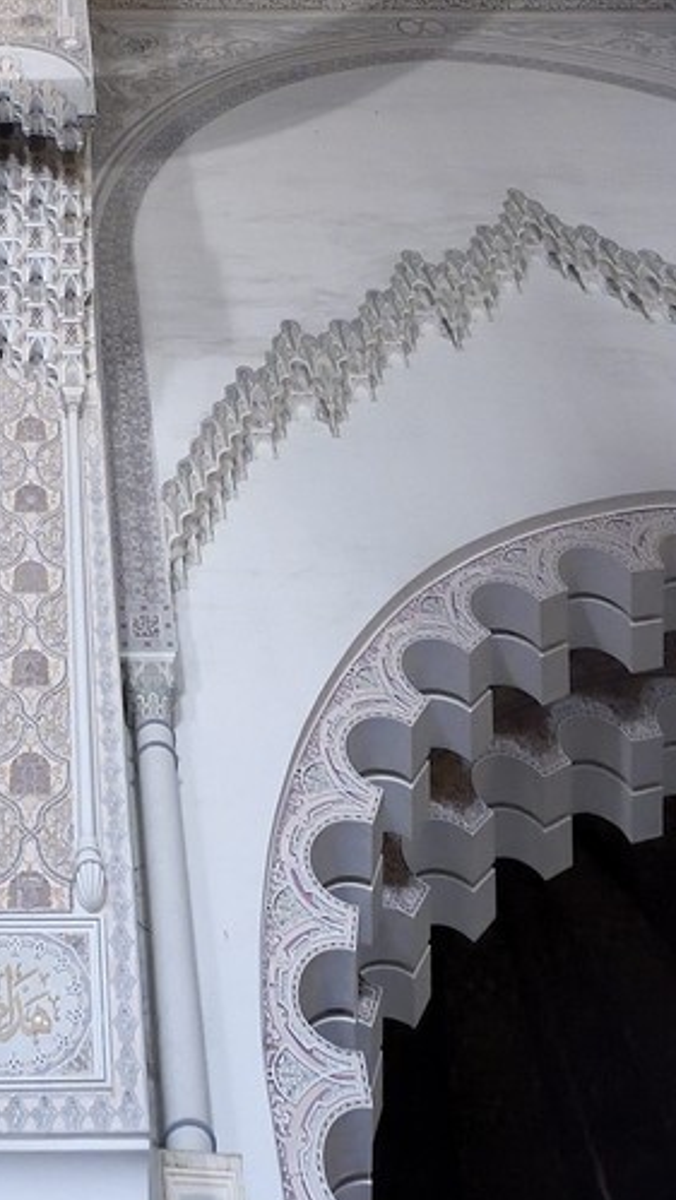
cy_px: -582
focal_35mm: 47
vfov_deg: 28.7
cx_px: 34
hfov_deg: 24.5
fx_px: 1496
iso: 3200
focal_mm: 14
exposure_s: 1/40
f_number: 5.6
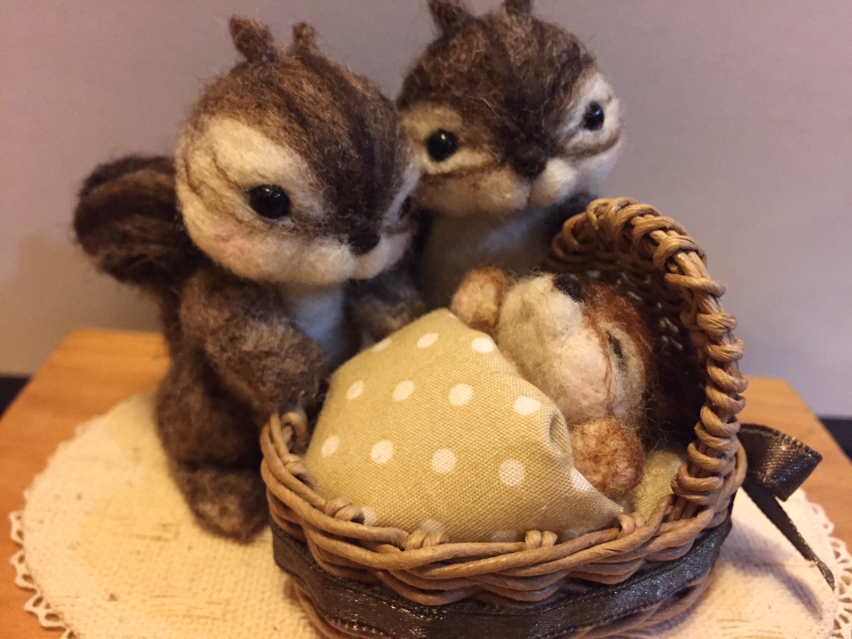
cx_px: 426
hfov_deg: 61.7
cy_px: 320
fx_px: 714
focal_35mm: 29
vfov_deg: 48.2
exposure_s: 1/15
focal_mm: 4.15
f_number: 2.2
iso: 250
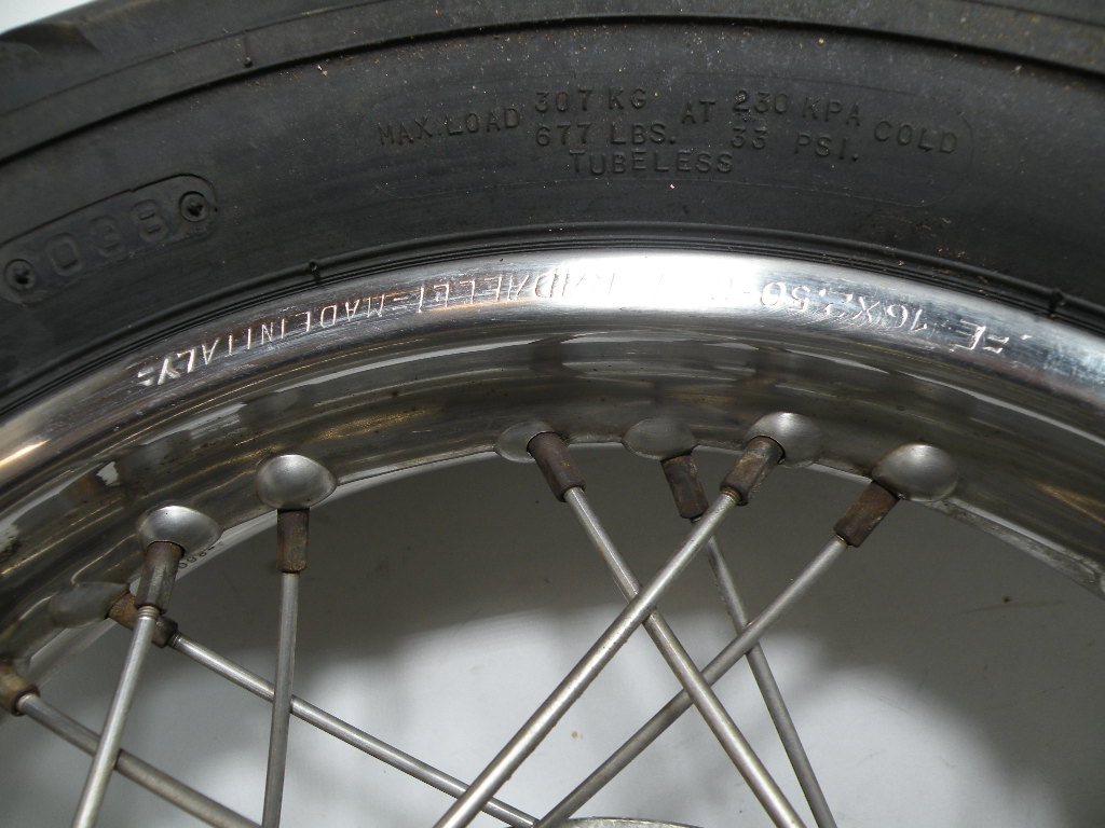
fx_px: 862
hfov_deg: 65.3
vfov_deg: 51.4
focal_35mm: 27
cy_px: 414
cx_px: 552
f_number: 3.2
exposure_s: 1/59.1
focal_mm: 4.7
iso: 64
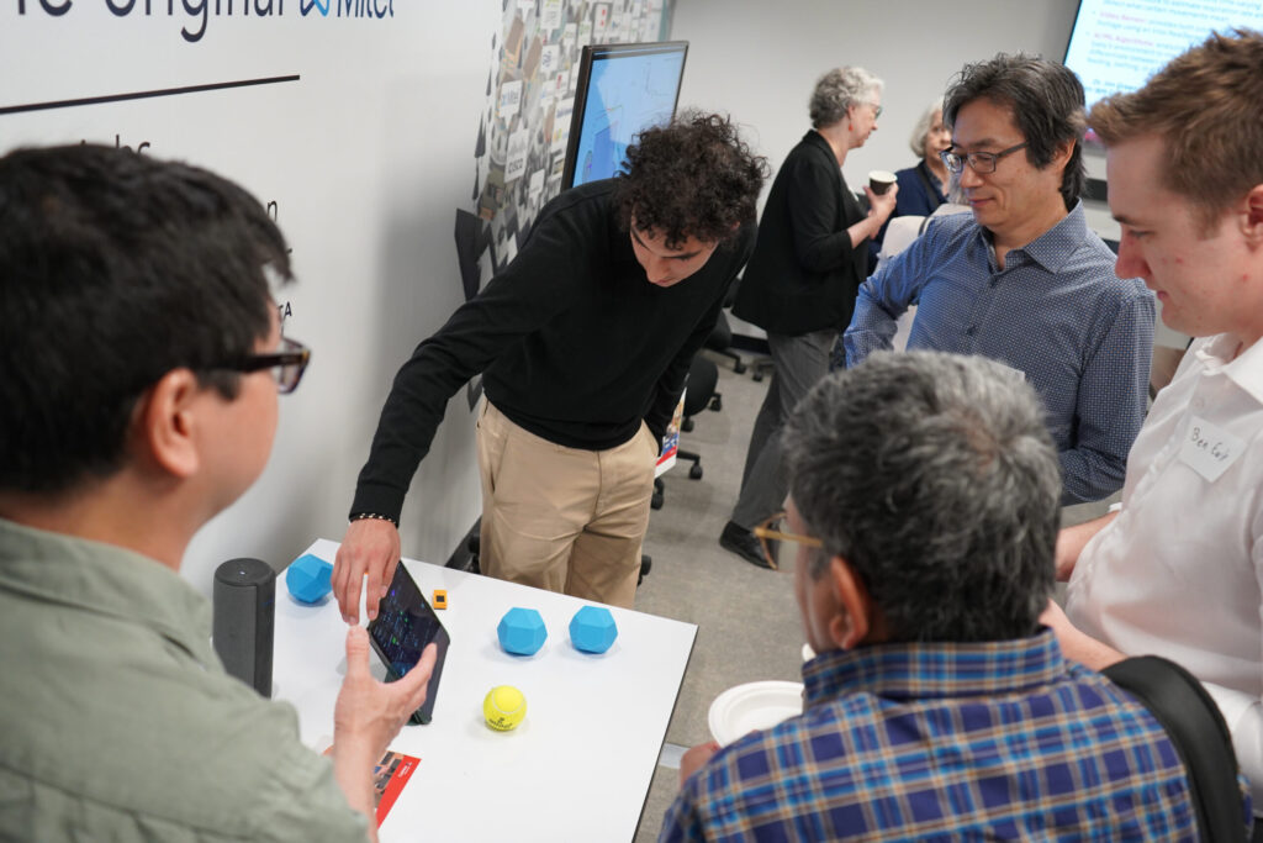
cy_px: 422
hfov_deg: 58.7
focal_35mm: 32
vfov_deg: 41.1
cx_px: 632
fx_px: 1123
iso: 1600
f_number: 4
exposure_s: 1/160
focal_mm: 32
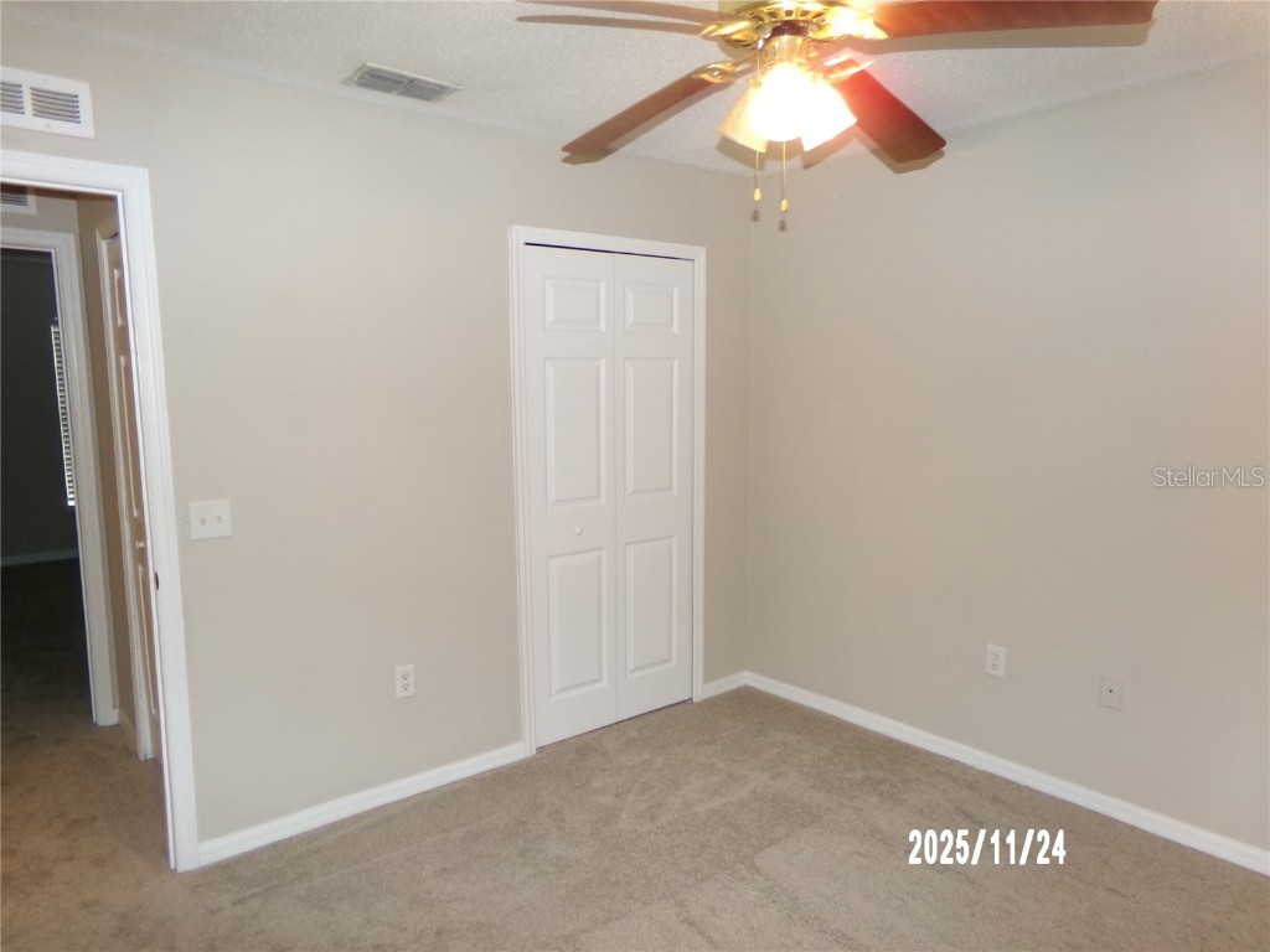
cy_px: 476
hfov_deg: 71.6
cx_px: 635
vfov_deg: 56.8
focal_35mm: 24
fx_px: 881
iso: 250
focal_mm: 4.3
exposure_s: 1/34
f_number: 3.7
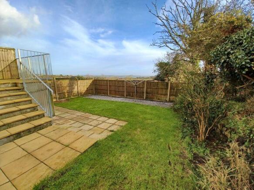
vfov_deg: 89.9
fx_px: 95
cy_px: 95
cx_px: 127
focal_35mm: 13
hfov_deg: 106.2
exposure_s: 1/549
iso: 40
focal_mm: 1.42
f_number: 2.2
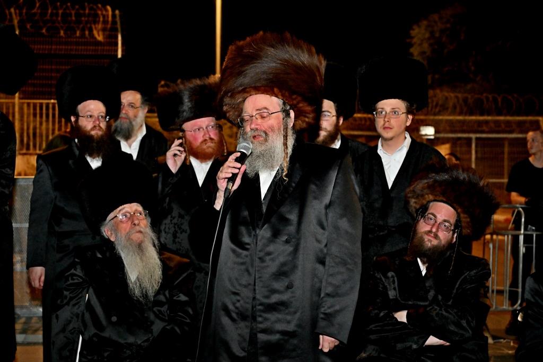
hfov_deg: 40.3
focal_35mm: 49
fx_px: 739
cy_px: 181
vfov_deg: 27.5
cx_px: 272
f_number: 4
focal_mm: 49
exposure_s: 1/160
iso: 2000
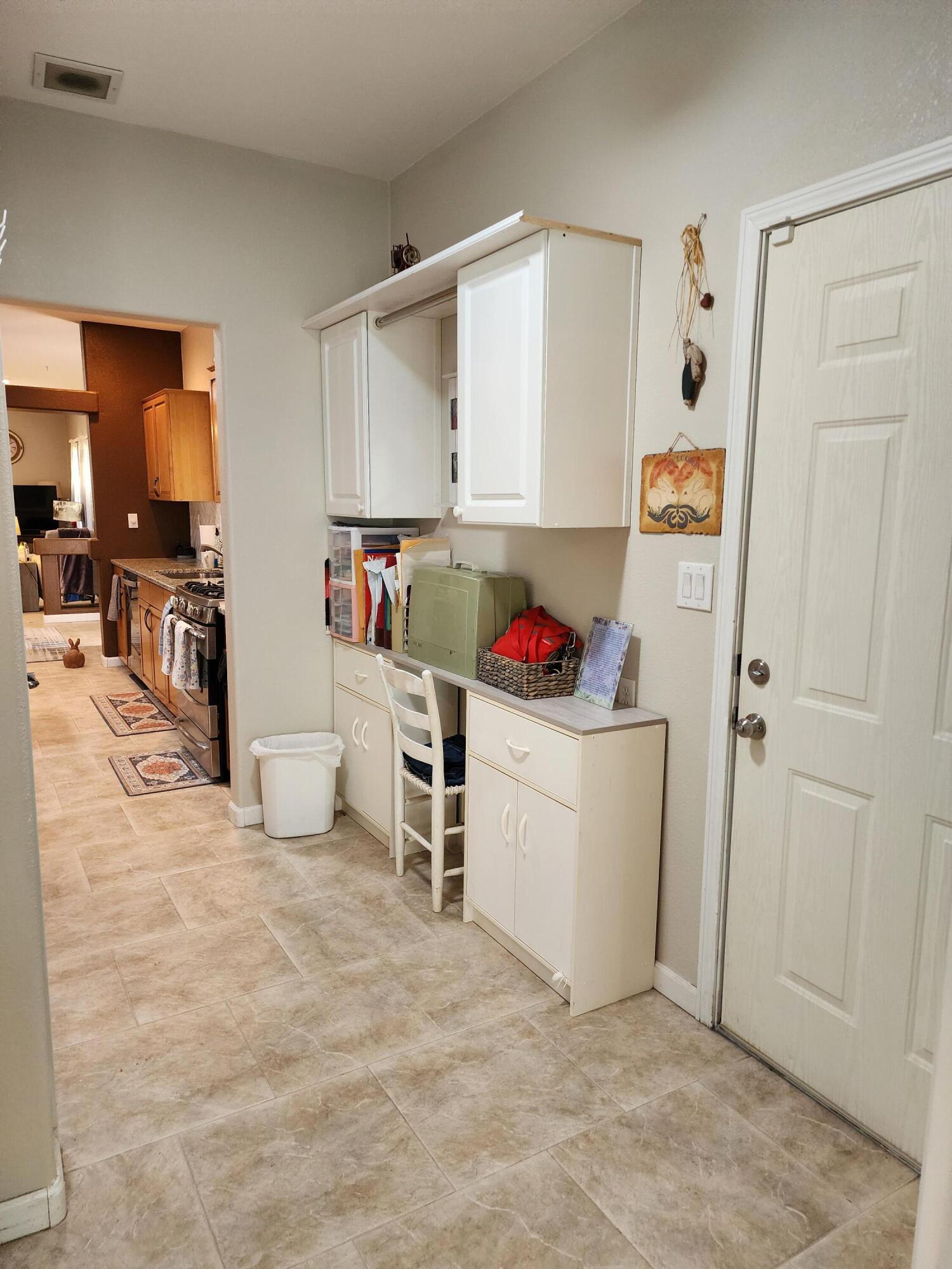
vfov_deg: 73.9
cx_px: 476
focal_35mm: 23
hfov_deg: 58.9
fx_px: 843
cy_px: 634
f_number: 1.8
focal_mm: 6.4
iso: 500
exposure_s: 1/120
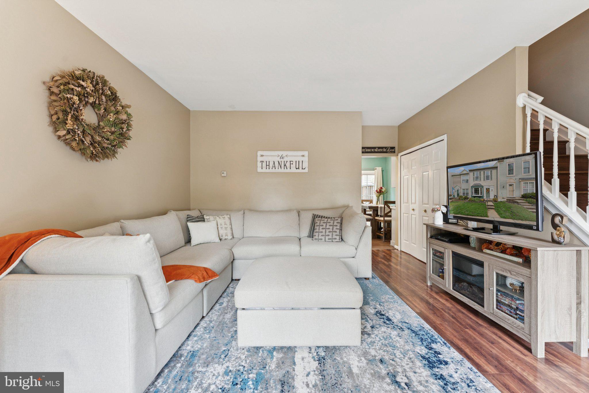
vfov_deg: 81.3
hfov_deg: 104.2
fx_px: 229
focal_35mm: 14
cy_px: 196
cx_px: 294
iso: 250
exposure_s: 1/2.5
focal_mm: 14
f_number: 9
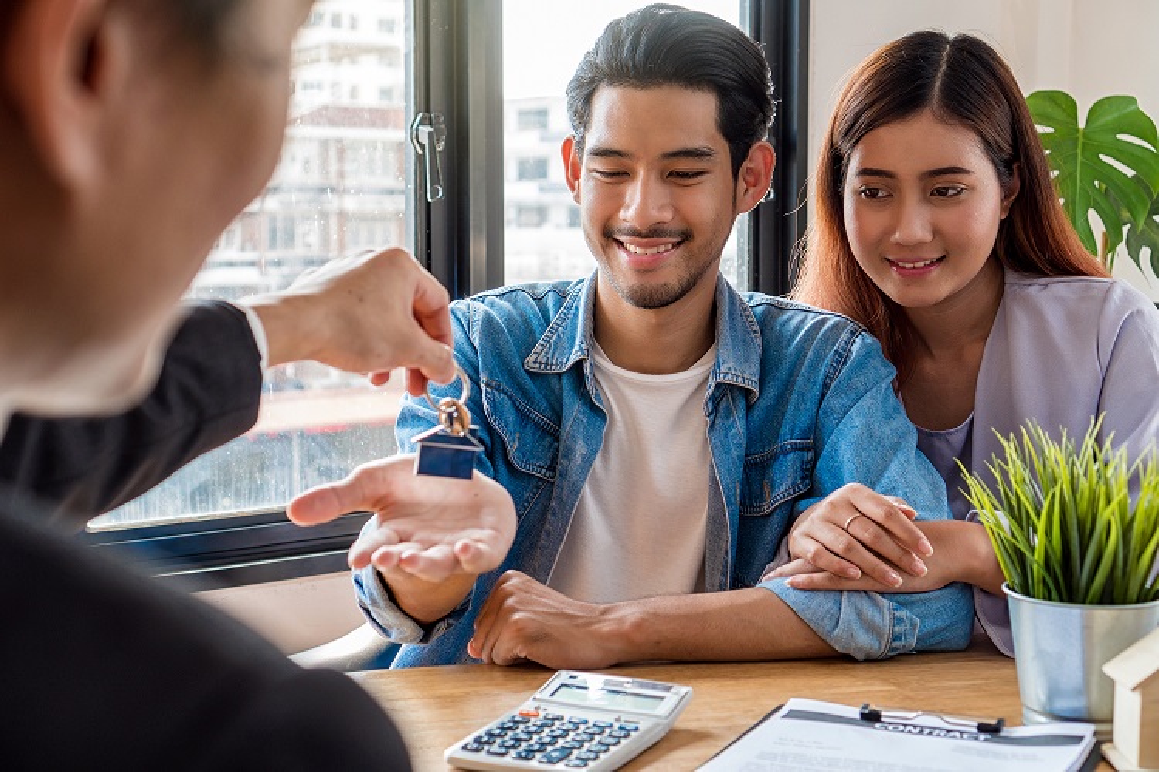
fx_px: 1690
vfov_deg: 25.8
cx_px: 580
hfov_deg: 37.9
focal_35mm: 52
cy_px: 386
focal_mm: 35
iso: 200
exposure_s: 1/100
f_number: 4
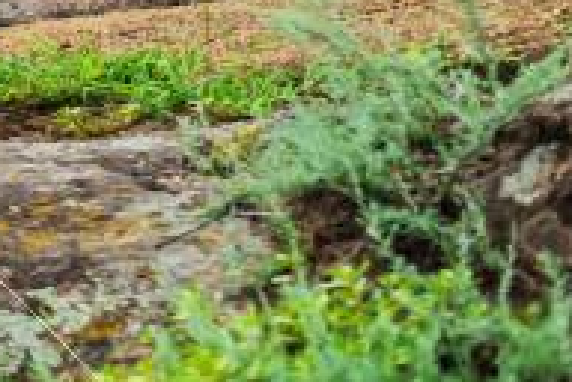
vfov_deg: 4.0
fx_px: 5370
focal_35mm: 338
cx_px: -1296
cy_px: -586
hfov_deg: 5.6
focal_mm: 50
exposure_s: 1/1250
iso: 100
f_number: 3.2
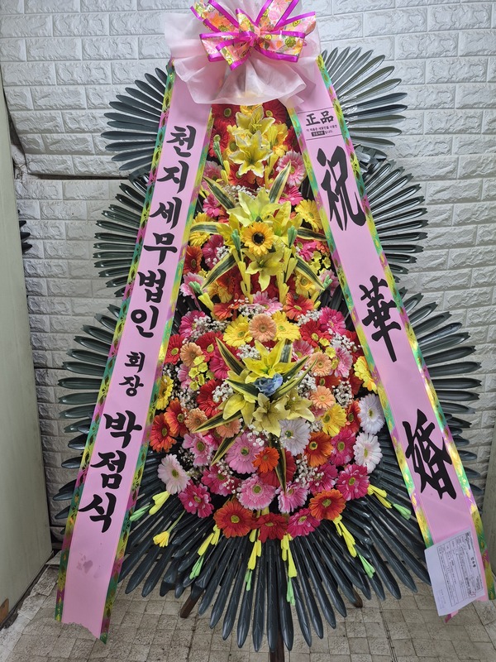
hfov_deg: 58.9
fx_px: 439
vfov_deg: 73.9
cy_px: 331
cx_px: 248
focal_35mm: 23
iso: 100
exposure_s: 1/120
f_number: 1.8
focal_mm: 5.4
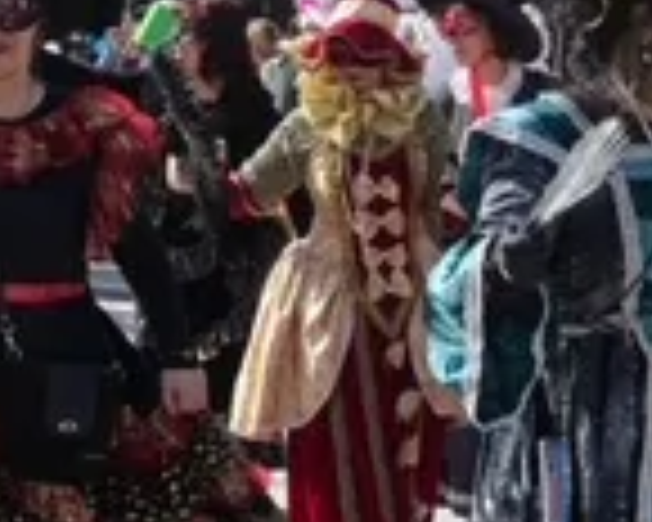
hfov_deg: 14.9
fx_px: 2393
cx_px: 805
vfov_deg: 12.4
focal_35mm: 124
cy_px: 252
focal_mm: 30
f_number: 8
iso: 125
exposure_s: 1/200
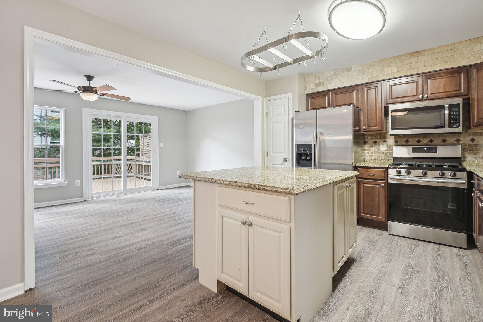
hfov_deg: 96.7
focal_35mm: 16
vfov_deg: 73.7
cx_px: 242
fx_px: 215
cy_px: 161
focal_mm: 16
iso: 400
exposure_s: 1/6
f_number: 8
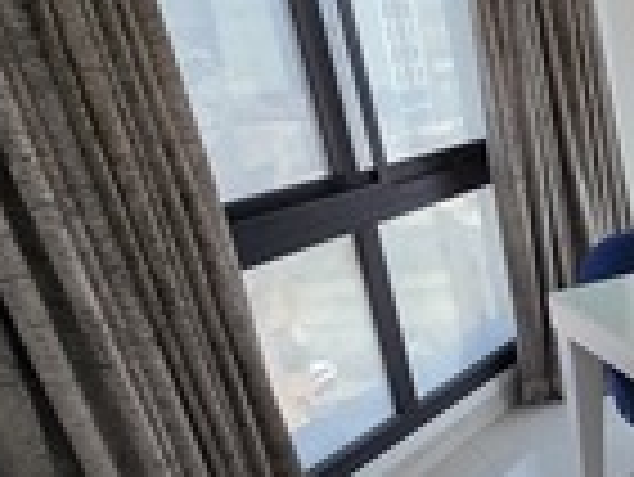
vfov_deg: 33.9
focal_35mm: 42
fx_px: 770
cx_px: 798
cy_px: 335
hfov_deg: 34.0
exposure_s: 1/100
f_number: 1.9
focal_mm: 2.2
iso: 125
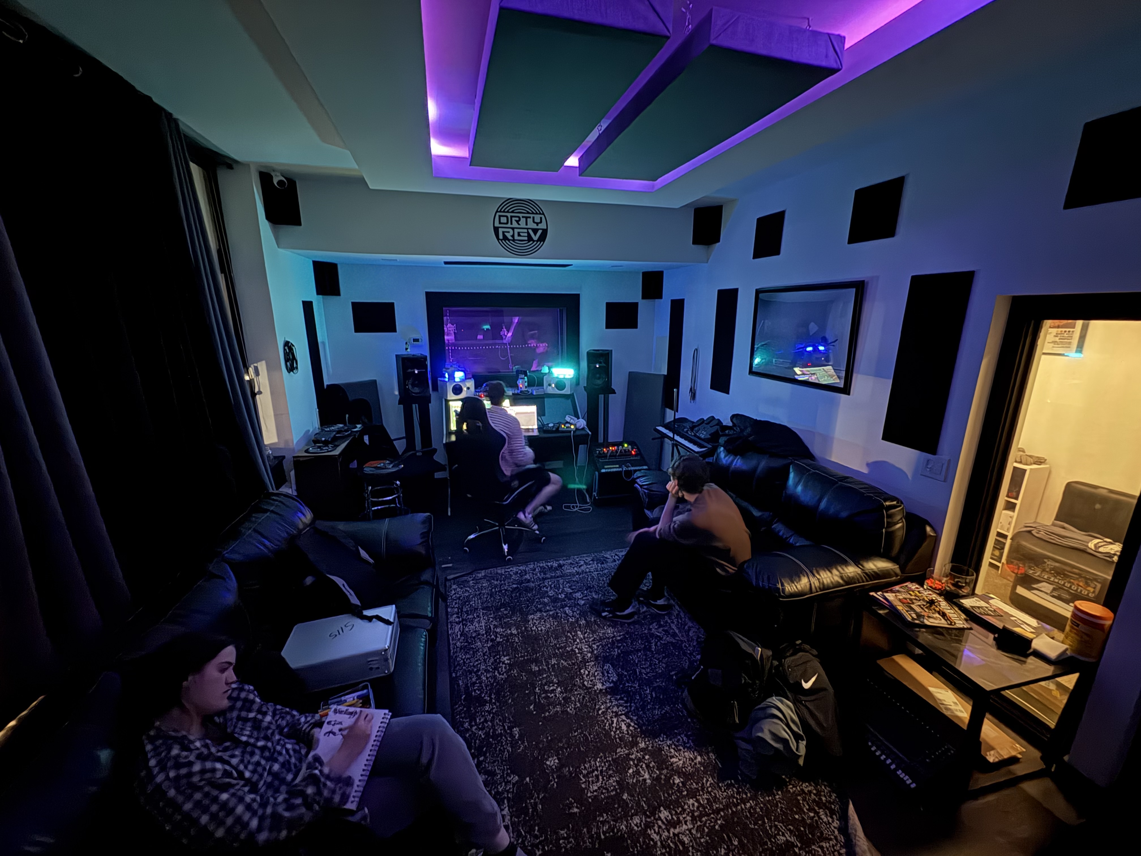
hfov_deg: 102.1
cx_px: 570
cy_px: 428
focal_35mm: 14
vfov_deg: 85.7
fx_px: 461
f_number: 2.2
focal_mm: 2.22
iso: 2500
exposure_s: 1/4
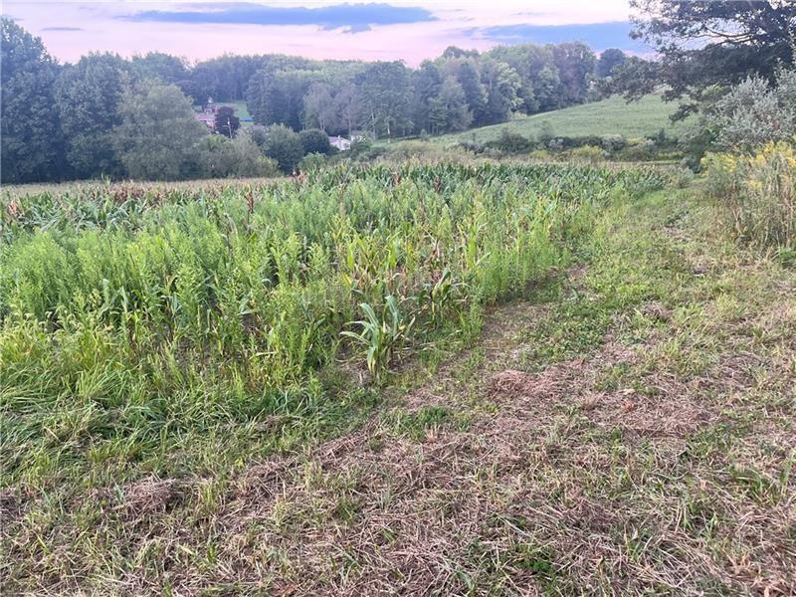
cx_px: 398
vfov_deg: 53.1
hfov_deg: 67.3
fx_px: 598
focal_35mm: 26
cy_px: 298
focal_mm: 5.1
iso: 100
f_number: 1.6
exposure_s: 1/121
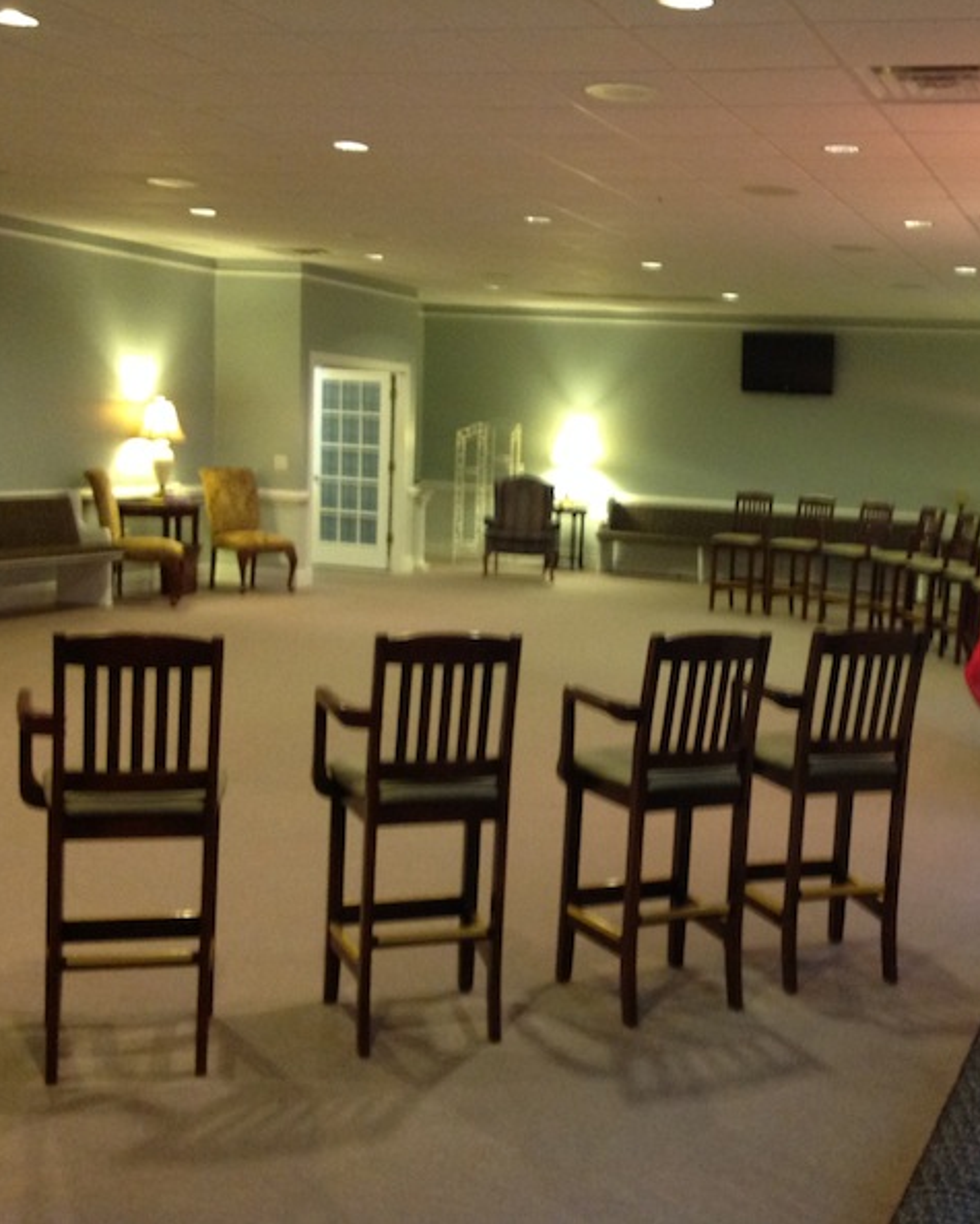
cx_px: 673
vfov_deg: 40.3
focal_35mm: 46
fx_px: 1666
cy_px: 609
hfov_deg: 32.4
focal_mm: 4.28
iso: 320
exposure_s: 1/15
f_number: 2.4
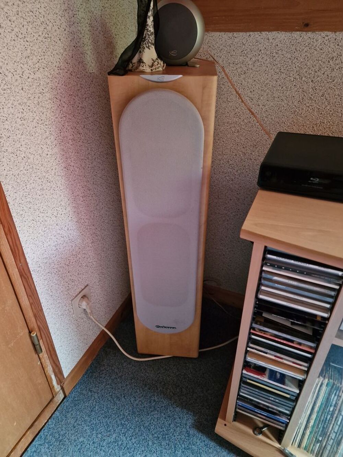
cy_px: 228
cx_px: 172
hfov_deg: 58.9
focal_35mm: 23
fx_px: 304
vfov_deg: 73.9
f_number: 1.8
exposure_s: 1/24
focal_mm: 6.4
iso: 800
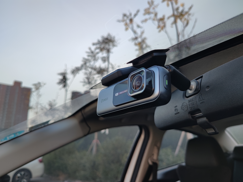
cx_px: 122
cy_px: 91
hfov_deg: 71.6
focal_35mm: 24
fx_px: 168
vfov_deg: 56.8
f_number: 1.85
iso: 50
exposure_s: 1/333
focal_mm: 6.78
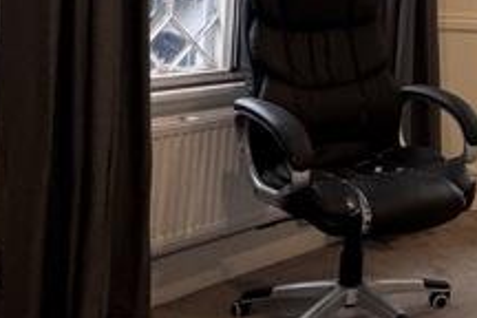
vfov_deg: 19.0
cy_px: -26
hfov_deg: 24.9
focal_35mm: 69
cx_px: 640
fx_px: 914
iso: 125
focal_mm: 2.22
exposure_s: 1/100
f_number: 2.2
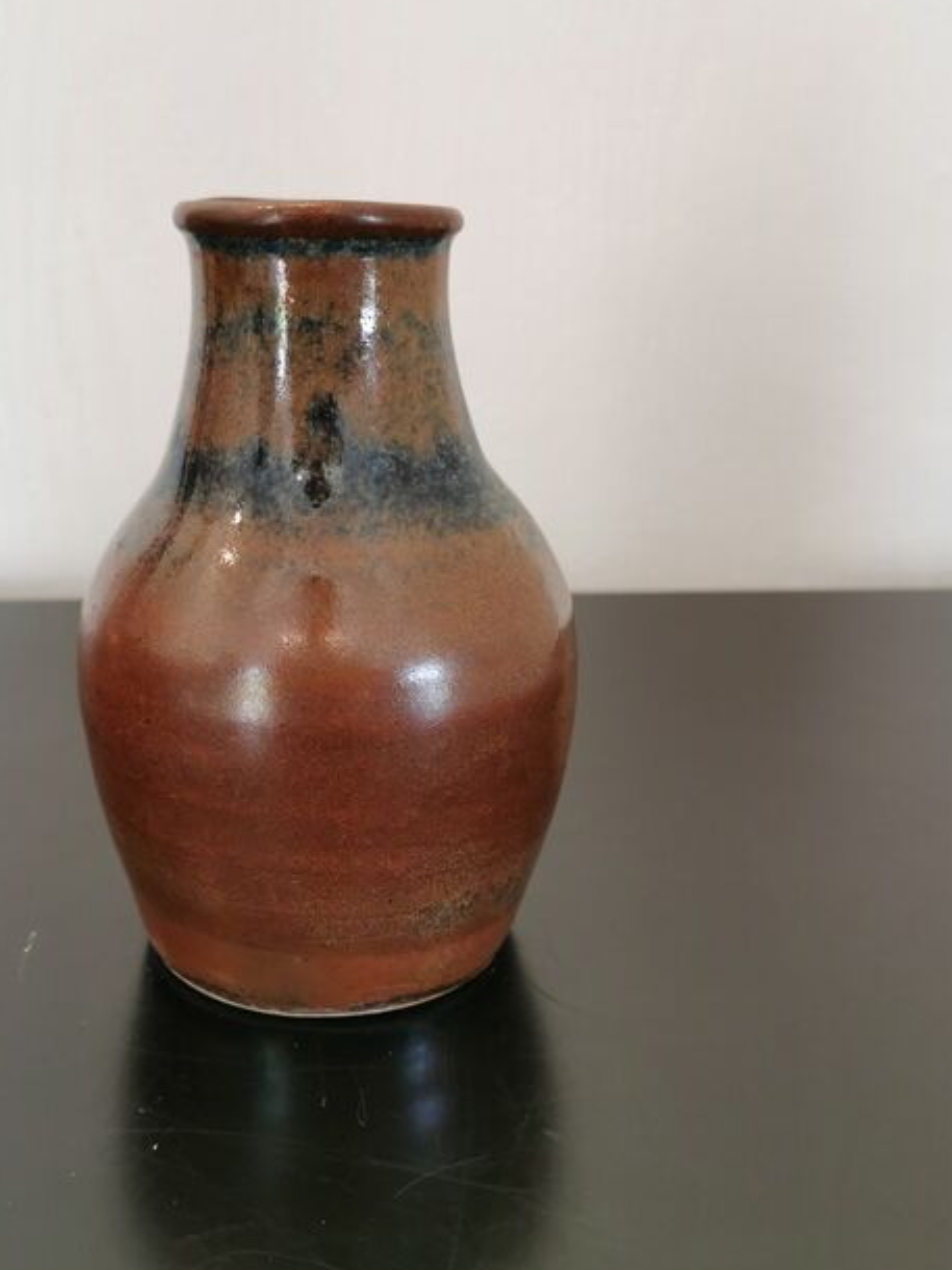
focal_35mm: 34
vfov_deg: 53.9
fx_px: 1248
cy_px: 602
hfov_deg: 41.5
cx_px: 358
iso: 200
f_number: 1.8
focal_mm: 5.58
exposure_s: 1/100
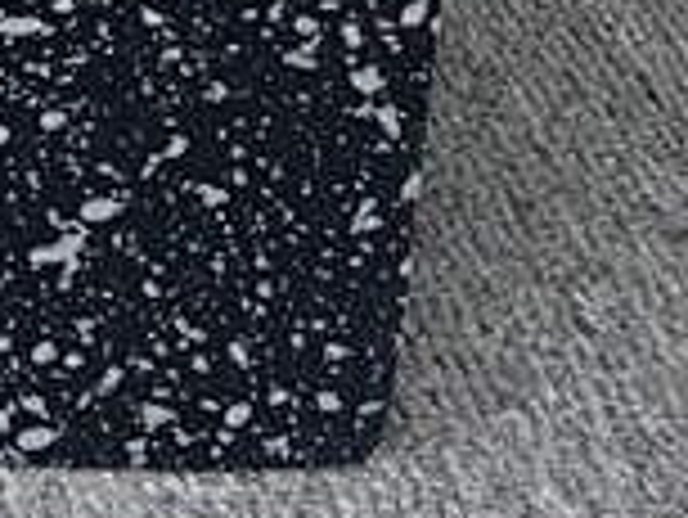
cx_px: -643
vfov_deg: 8.3
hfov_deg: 11.2
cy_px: -802
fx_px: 3222
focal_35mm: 162
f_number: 2.4
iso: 25
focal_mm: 3.3
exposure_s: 1/374
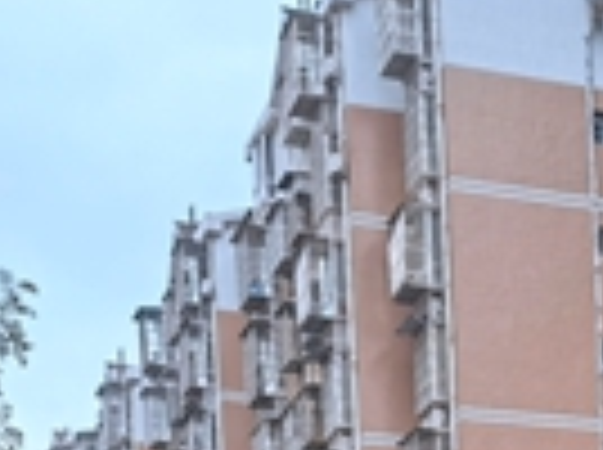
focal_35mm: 129
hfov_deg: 14.5
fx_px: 2243
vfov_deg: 10.3
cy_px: 994
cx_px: 846
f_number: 1.9
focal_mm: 6.67
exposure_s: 1/829
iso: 50
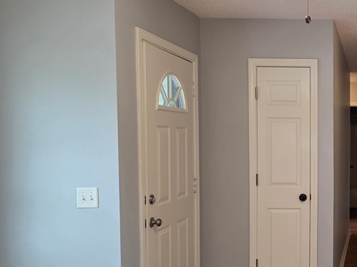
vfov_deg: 29.5
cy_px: 164
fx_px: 505
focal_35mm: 49
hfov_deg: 34.8
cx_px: 370
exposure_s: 1/120
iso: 125
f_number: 1.7
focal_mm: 6.3
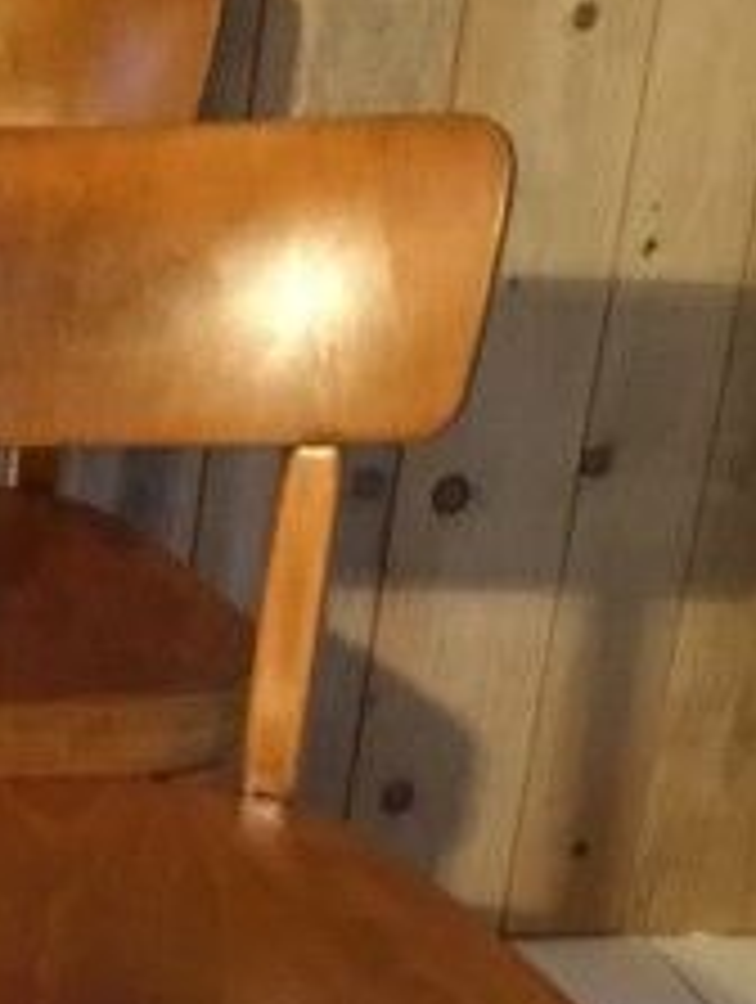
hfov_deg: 12.0
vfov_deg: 17.5
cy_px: 873
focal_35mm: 111
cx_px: -738
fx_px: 3223
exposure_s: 1/33
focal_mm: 3.3
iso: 200
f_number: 2.4
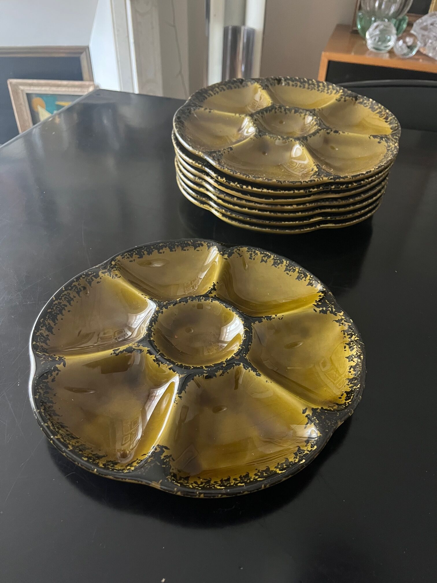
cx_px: 218
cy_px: 292
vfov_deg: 67.3
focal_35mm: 26
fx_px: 438
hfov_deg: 53.1
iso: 640
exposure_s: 1/30
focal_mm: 5.1
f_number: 1.6
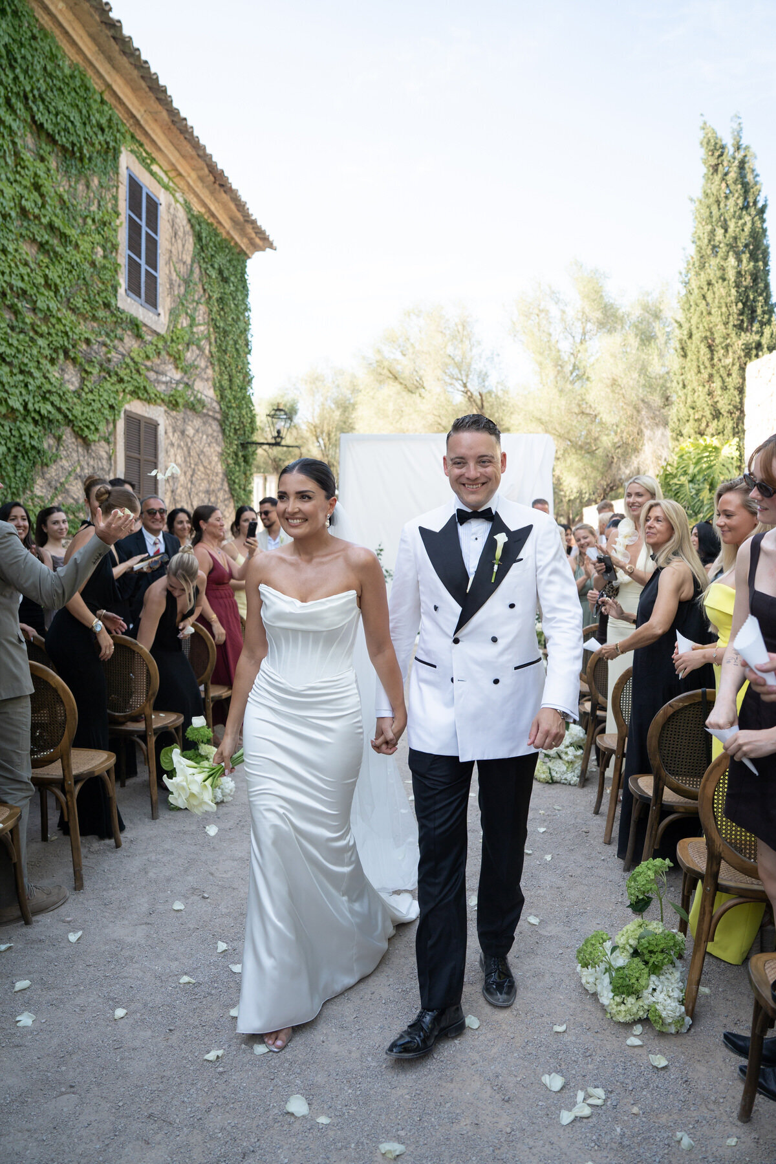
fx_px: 776
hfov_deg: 53.1
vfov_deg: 73.7
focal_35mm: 24
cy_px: 582
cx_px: 388
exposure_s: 1/1250
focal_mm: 24
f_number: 2.8
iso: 250
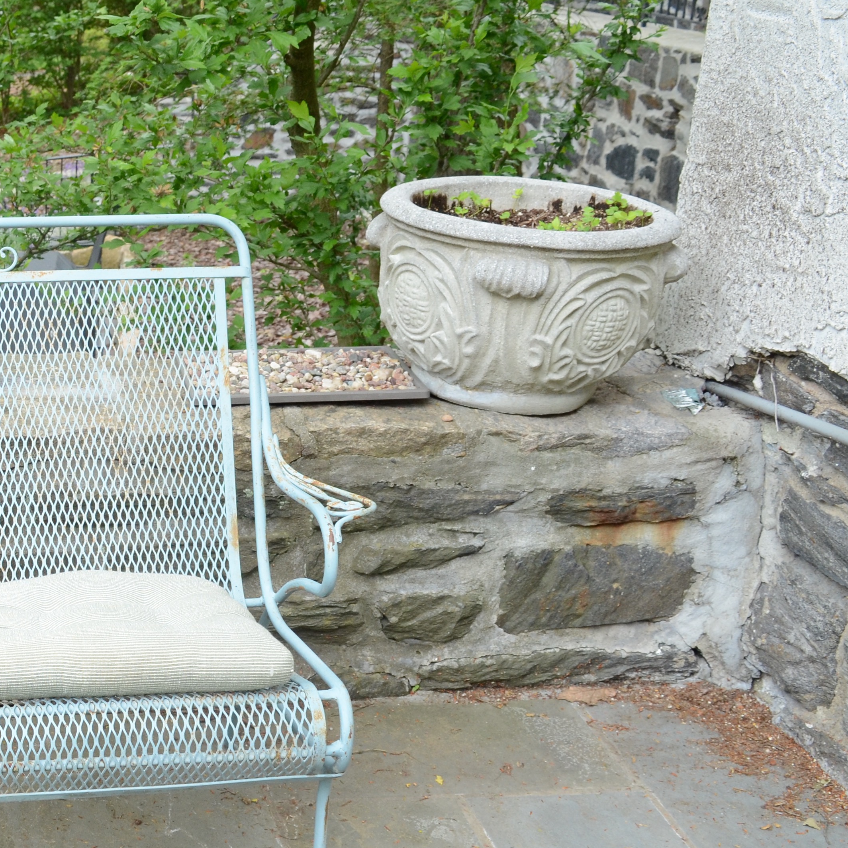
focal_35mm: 53
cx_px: -69
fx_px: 1469
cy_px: 556
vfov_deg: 32.0
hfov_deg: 29.3
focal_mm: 18
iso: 500
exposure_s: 1/160
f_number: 5.6
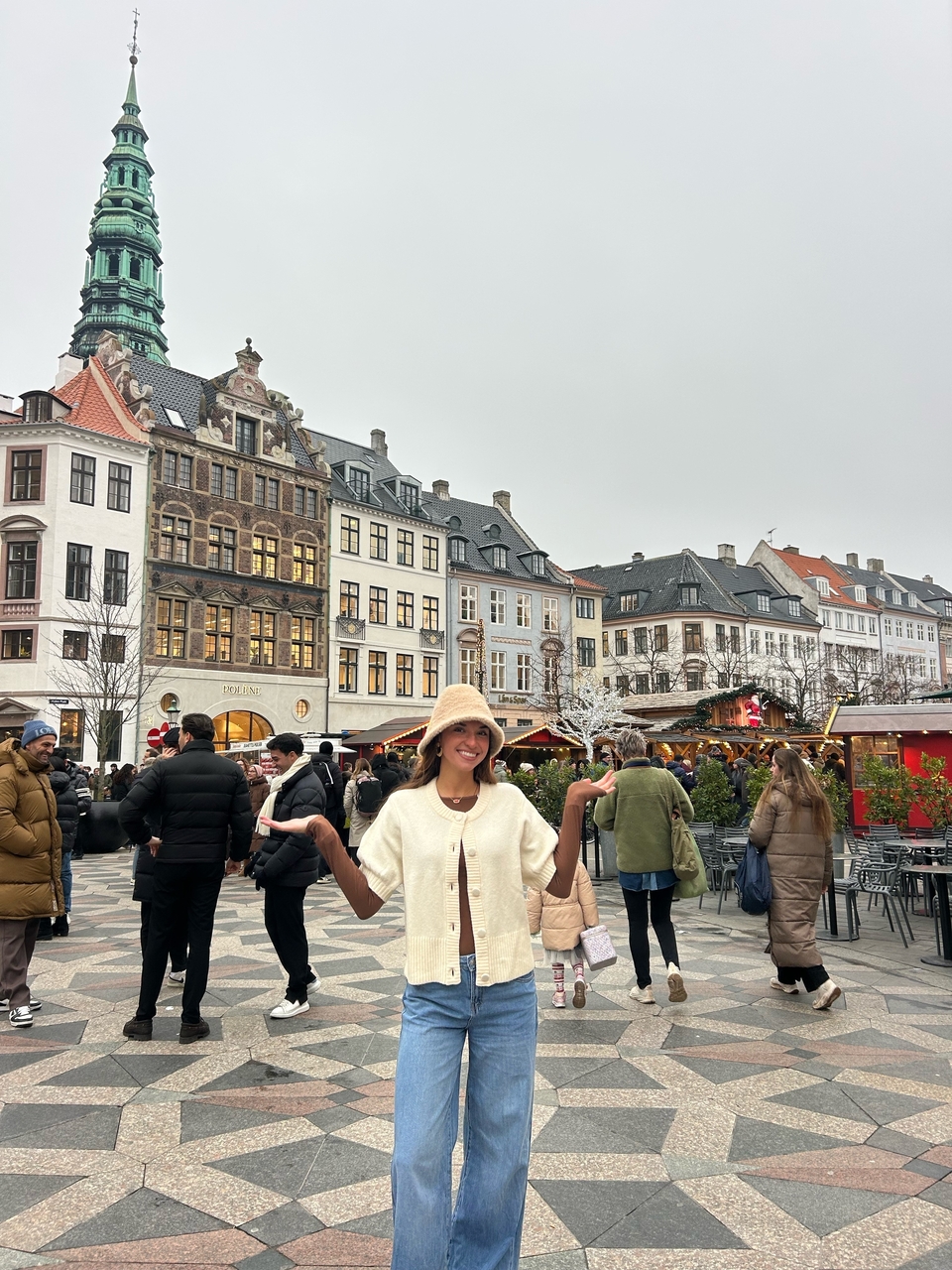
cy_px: 635
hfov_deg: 53.1
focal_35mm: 26
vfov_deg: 67.3
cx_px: 476
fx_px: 953
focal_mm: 5.7
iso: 32
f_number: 1.5
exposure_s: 1/144
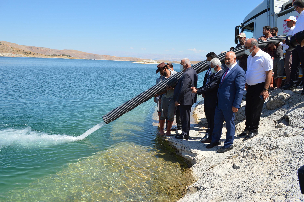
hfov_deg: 67.4
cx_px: 152
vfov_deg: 47.8
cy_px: 101
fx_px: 228
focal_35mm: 27
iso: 100
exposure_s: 1/250
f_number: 8
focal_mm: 18
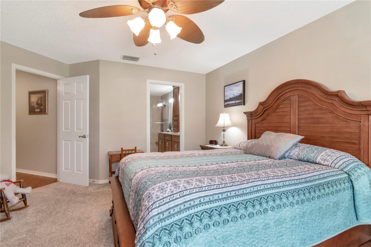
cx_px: 186
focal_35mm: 16
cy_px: 124
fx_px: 170
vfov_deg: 72.0
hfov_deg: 95.0
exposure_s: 1/8
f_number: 11
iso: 1000
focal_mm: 11
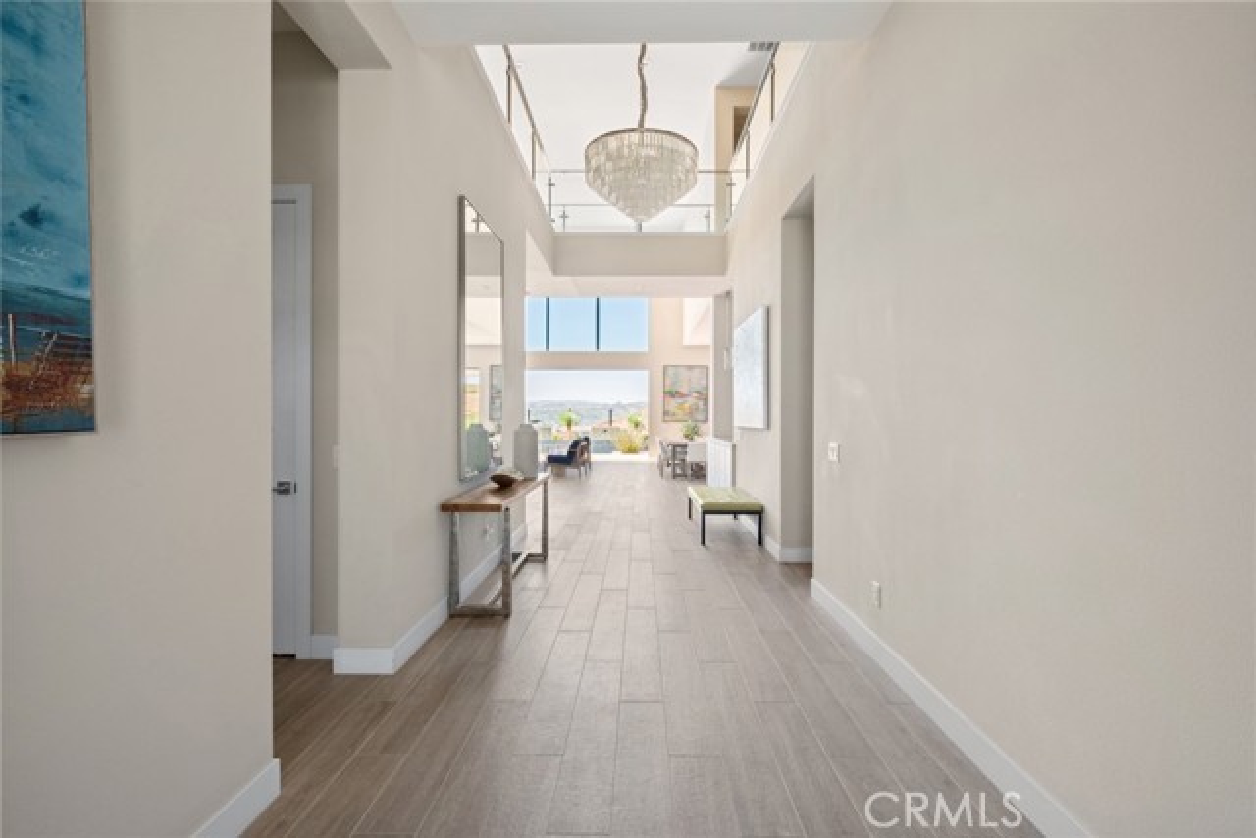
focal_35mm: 15
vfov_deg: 77.4
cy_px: 419
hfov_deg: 100.4
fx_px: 523
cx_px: 628
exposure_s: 1/9
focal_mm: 10
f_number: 8
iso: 200
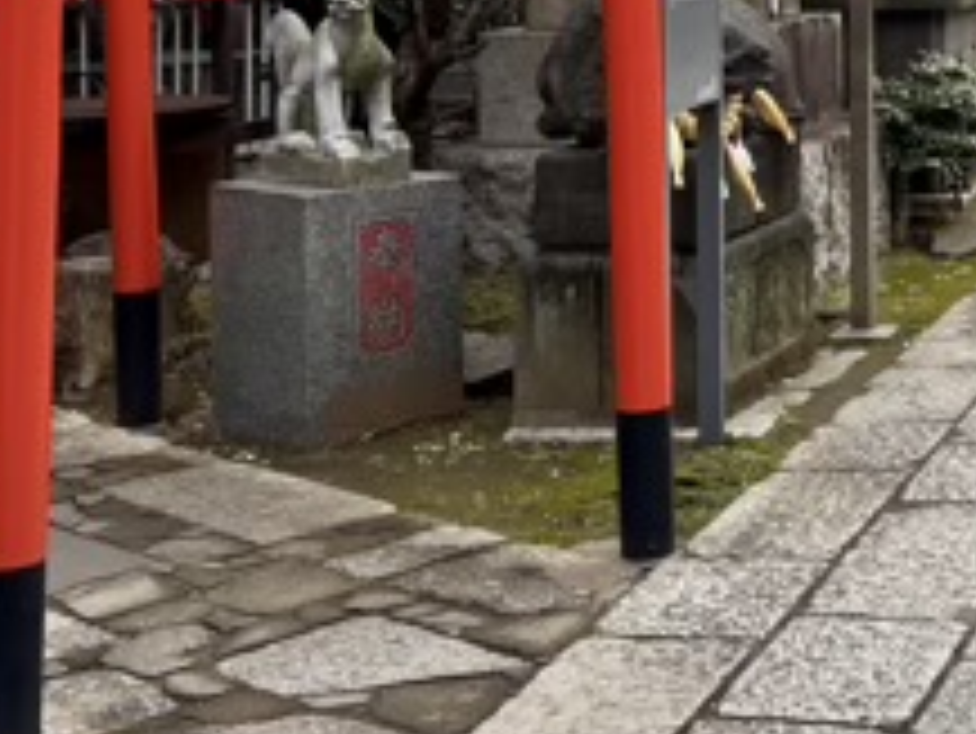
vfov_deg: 16.7
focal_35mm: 84
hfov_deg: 21.9
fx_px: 2370
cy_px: -178
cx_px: 1106
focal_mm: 5.96
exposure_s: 1/811
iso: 50
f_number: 1.6
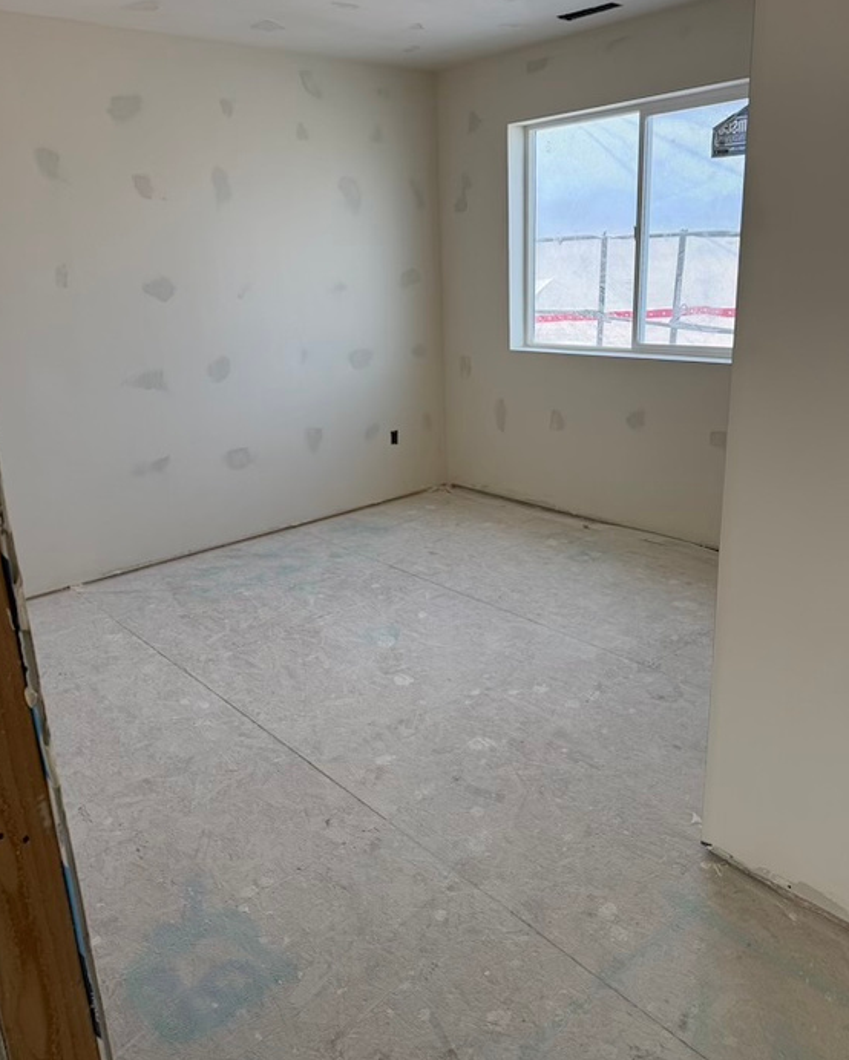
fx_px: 816
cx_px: 420
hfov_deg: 55.0
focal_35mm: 26
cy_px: 505
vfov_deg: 66.0
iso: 100
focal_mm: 6.76
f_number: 1.78
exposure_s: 1/358
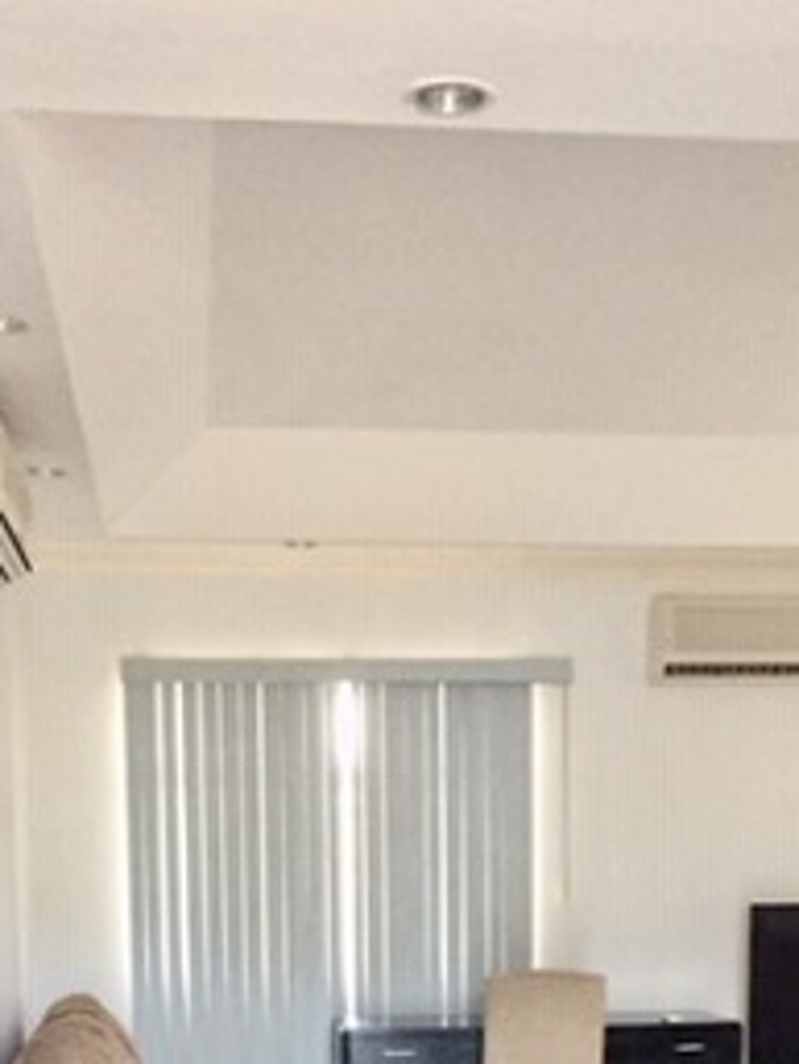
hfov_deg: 22.6
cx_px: 443
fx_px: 1999
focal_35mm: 65
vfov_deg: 27.4
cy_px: 1163
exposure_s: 1/30
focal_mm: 4.15
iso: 160
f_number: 2.2
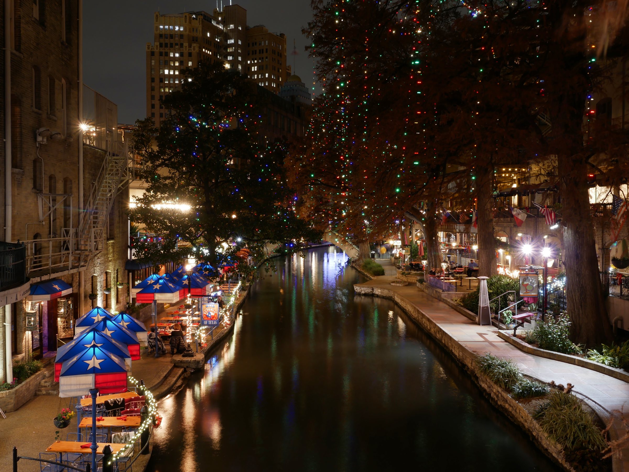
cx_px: 314
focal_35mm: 32
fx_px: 582
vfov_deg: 44.2
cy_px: 236
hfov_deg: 56.8
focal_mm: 16
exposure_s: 6
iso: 200
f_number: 8
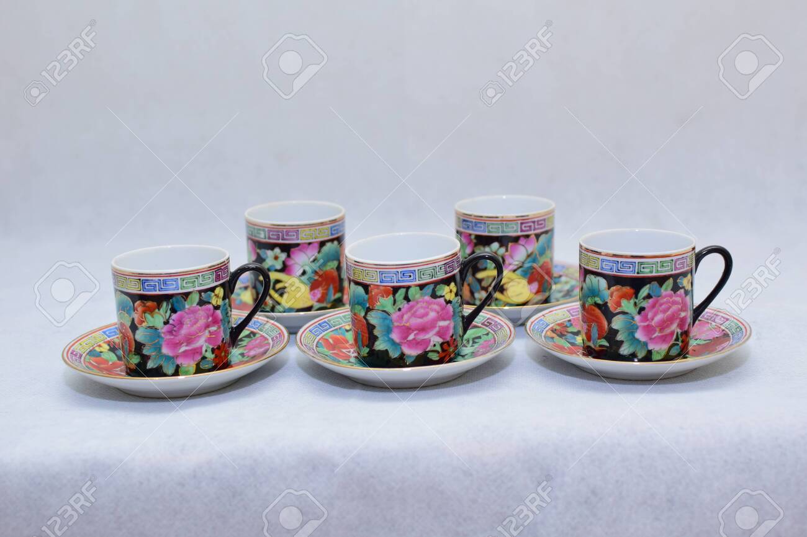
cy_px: 268
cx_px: 404
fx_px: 1177
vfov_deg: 25.7
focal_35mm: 52
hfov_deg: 37.9
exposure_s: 1/80
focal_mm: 35
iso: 320
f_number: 3.5
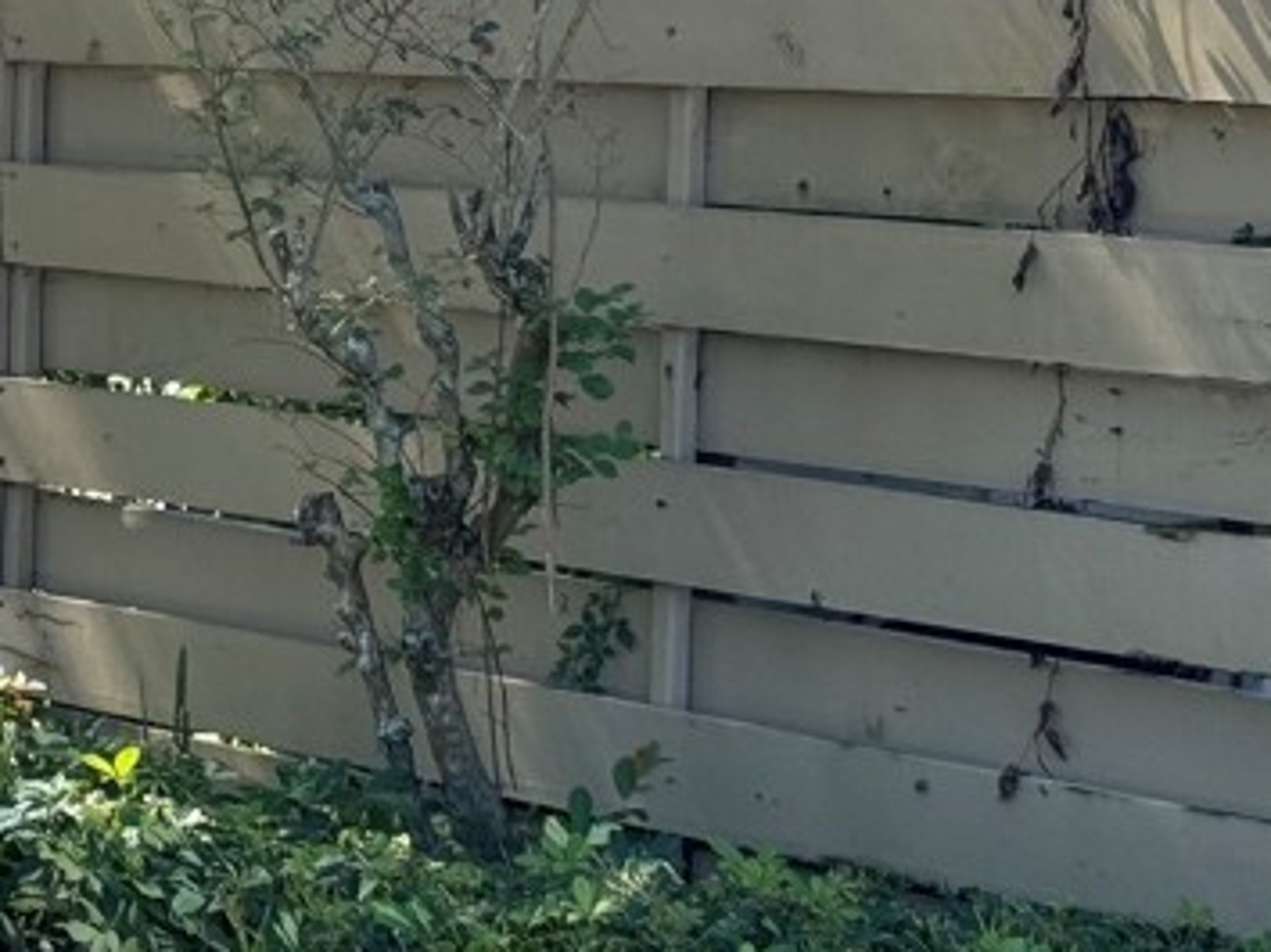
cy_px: -36
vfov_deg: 10.6
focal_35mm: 139
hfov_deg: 13.5
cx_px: -517
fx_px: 5100
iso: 64
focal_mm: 6.86
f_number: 1.78
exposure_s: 1/792
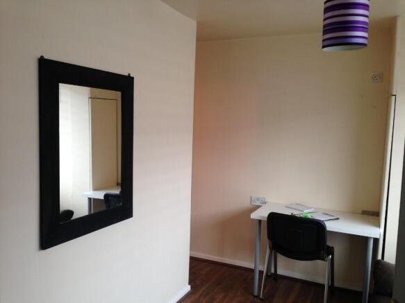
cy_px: 152
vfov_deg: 42.9
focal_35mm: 33
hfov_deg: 55.4
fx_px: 386
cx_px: 202
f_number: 2.4
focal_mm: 4.12
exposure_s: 1/20
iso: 50
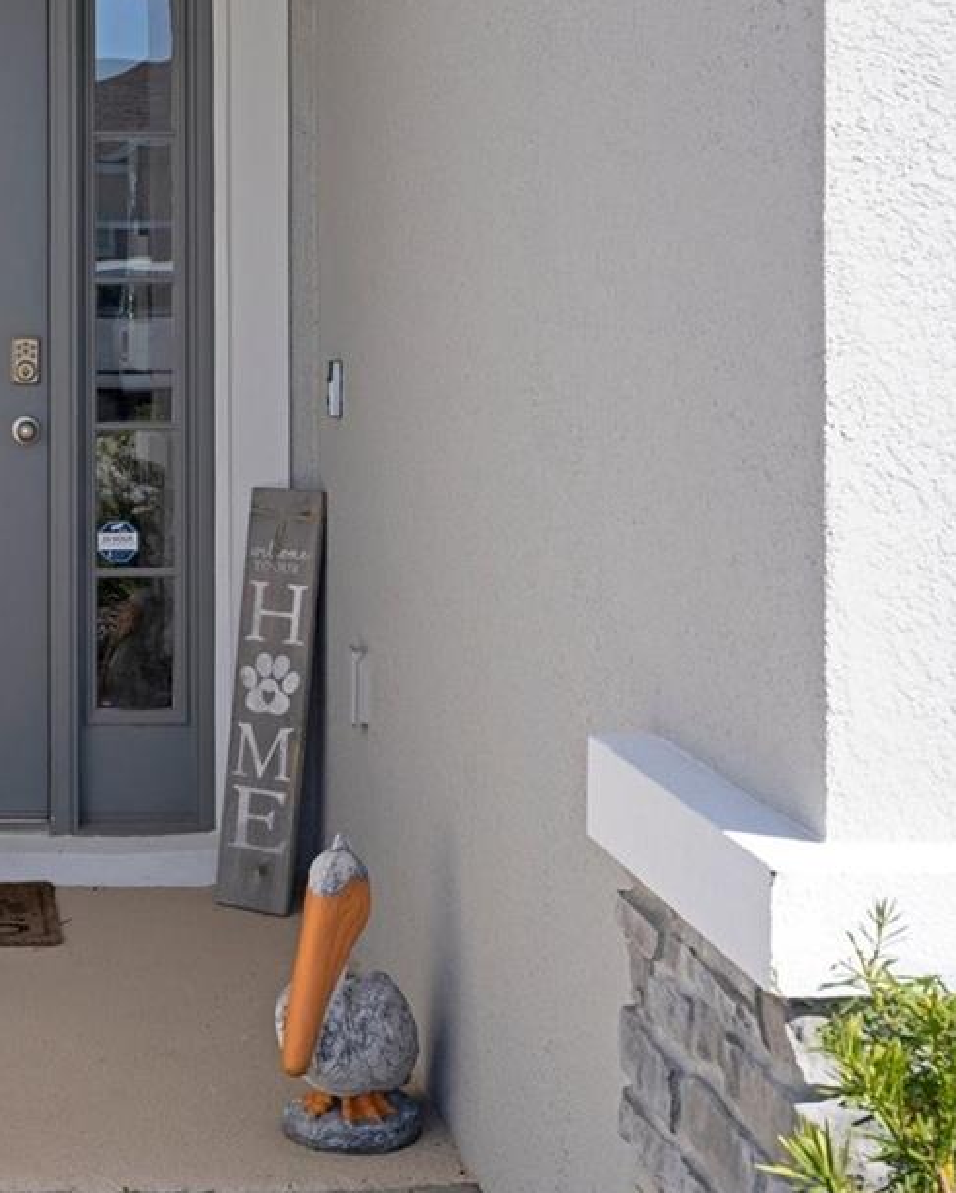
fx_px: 2509
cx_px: -99
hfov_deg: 20.5
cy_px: 284
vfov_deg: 26.4
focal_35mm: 71
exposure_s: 1/125
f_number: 8
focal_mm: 29
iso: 320
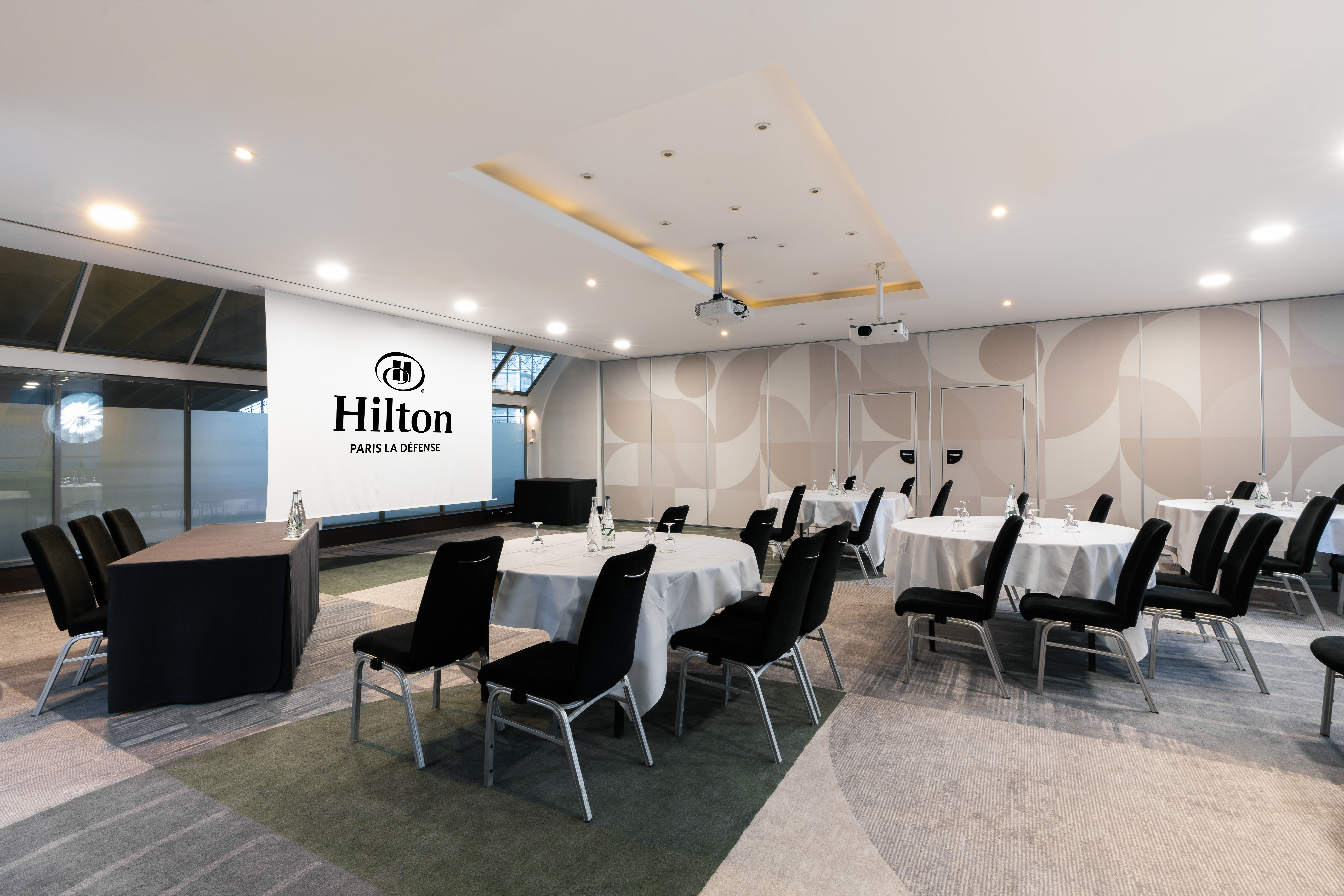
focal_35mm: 16
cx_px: 672
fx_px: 597
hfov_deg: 96.7
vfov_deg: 73.7
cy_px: 448
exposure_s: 3.2
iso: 64
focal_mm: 16
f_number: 14
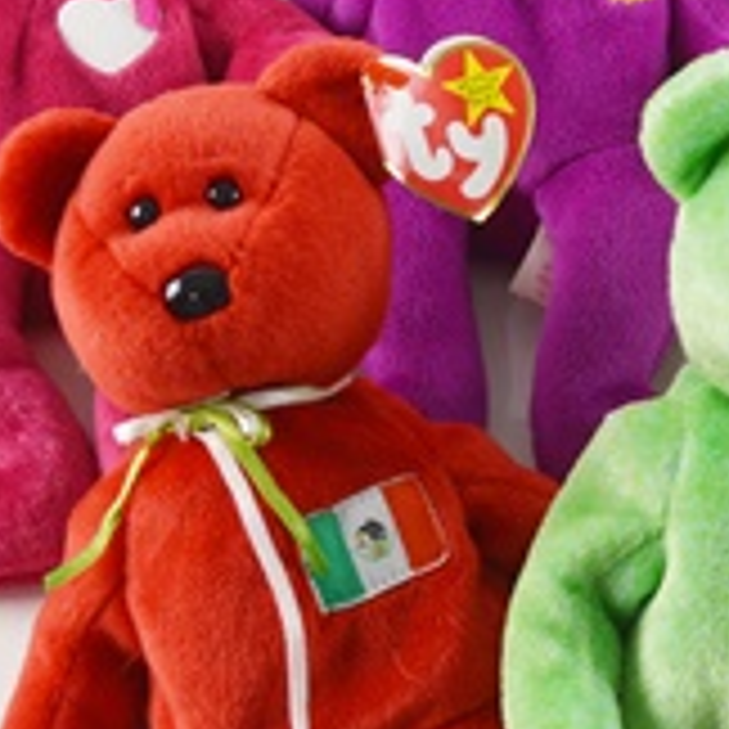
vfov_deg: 15.4
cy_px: 378
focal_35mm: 113
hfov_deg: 15.0
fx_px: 2692
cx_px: 814
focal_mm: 24
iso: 400
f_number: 5.6
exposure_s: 1/125
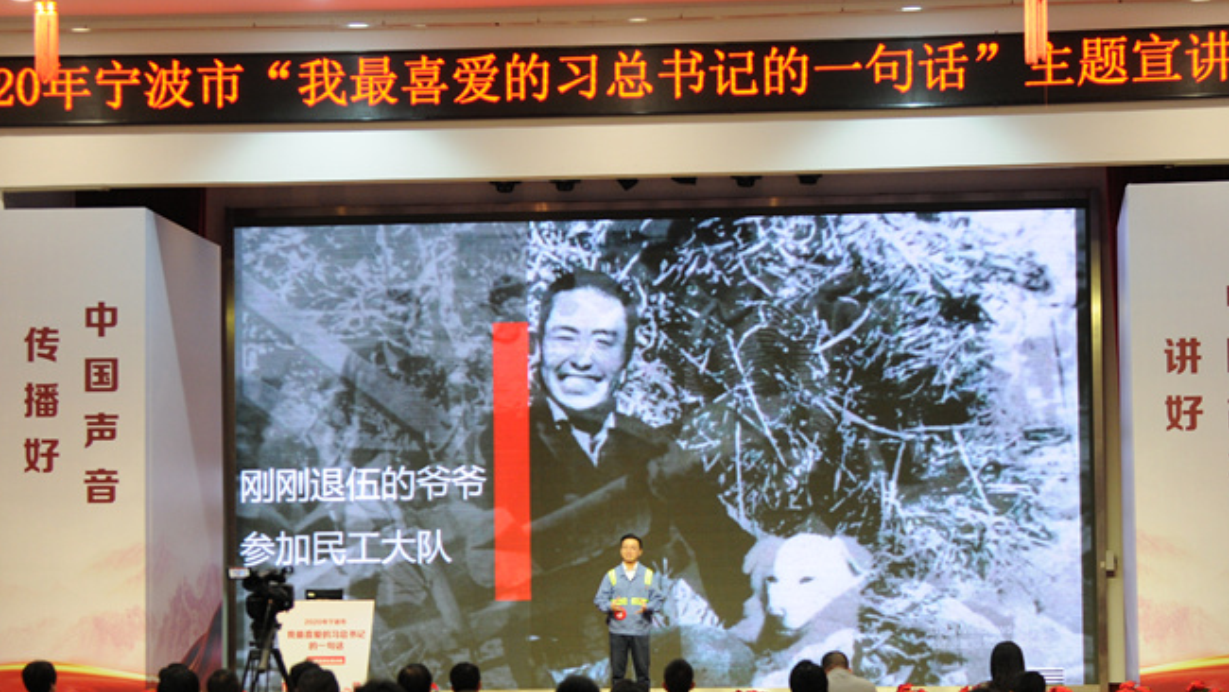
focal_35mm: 85
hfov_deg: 25.0
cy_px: 455
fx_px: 2771
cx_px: 637
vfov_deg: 14.2
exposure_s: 1/30
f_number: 4
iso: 640
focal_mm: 44
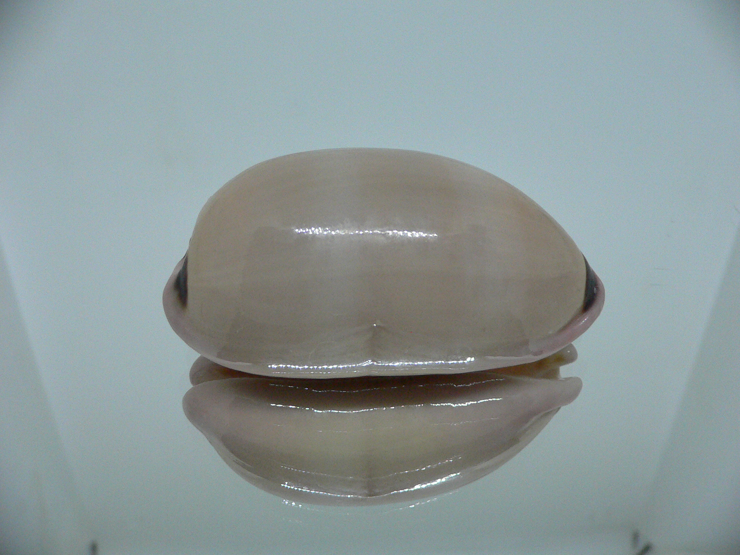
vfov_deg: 40.7
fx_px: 748
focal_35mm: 35
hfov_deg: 52.6
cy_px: 278
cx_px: 370
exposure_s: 1/60
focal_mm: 4.6
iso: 200
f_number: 2.8
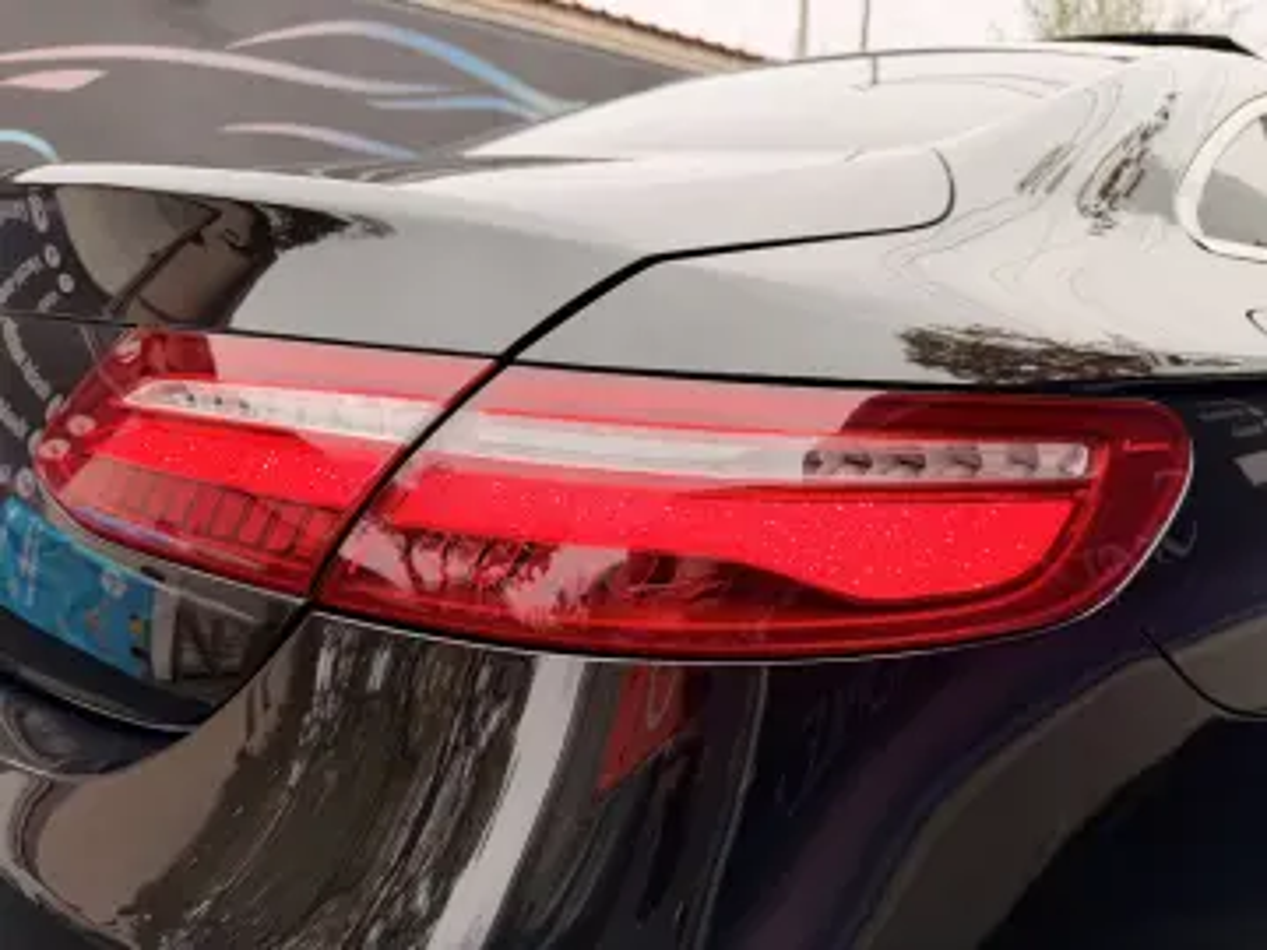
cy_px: 475
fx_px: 878
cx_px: 634
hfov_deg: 71.6
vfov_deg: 56.8
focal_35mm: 24
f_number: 1.78
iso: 80
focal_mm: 6.76
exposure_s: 1/481
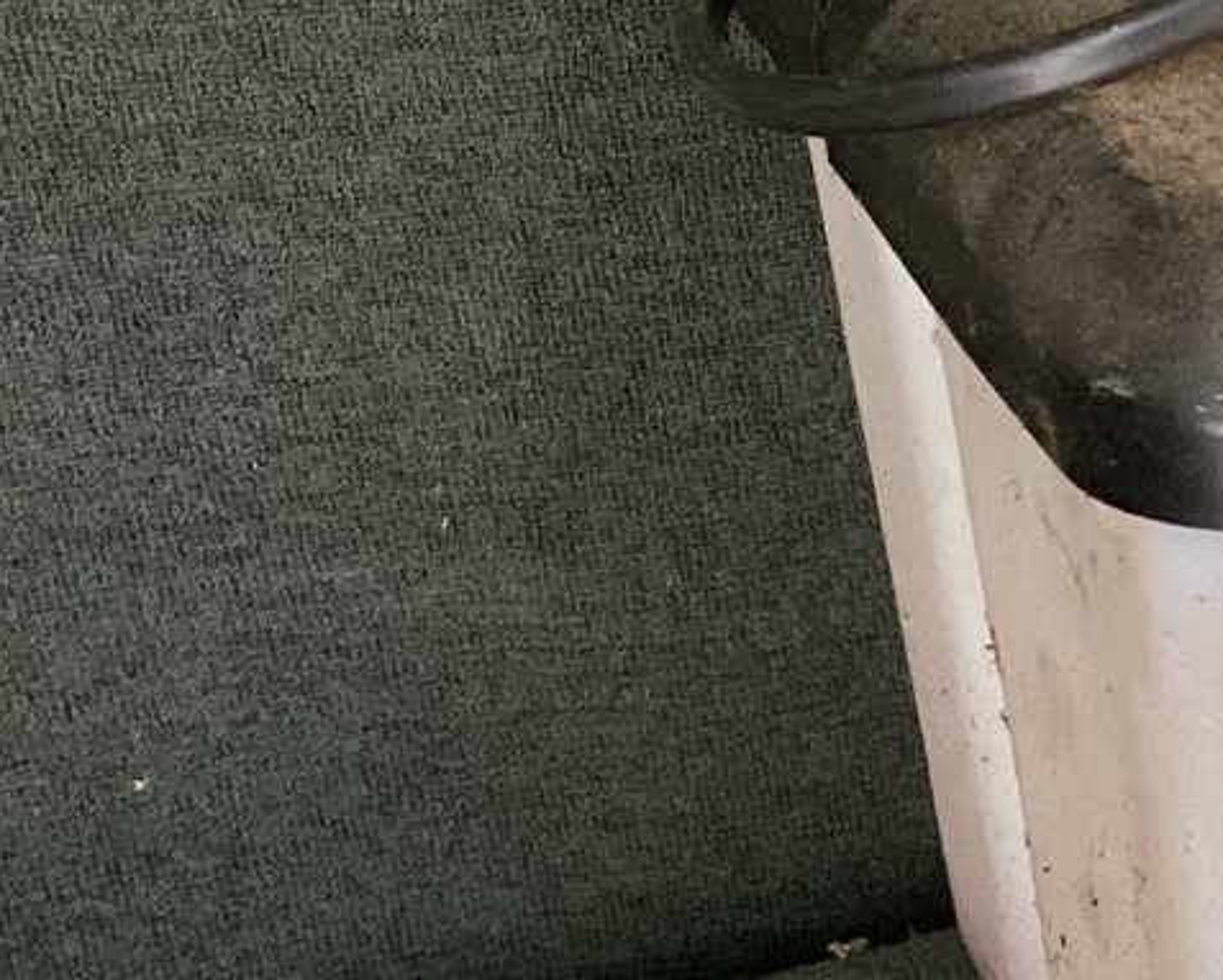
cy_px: 671
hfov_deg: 17.7
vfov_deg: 16.0
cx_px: 1888
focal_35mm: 96
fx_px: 3476
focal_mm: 3.3
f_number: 2.4
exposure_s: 1/60
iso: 400
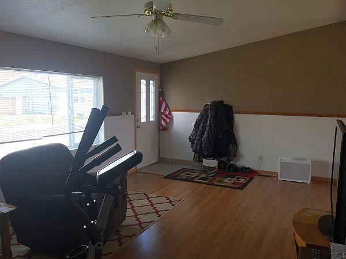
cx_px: 173
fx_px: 290
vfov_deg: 48.2
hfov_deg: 61.7
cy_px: 130
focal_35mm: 29
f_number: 2.2
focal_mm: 4.15
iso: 32
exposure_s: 1/40
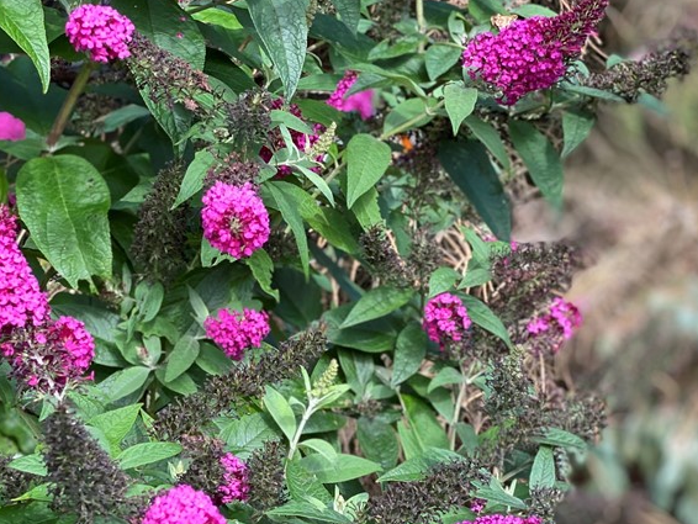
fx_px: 1896
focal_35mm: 94
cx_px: 243
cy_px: 301
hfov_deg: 20.8
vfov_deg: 15.7
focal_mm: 6
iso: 20
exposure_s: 1/122
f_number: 2
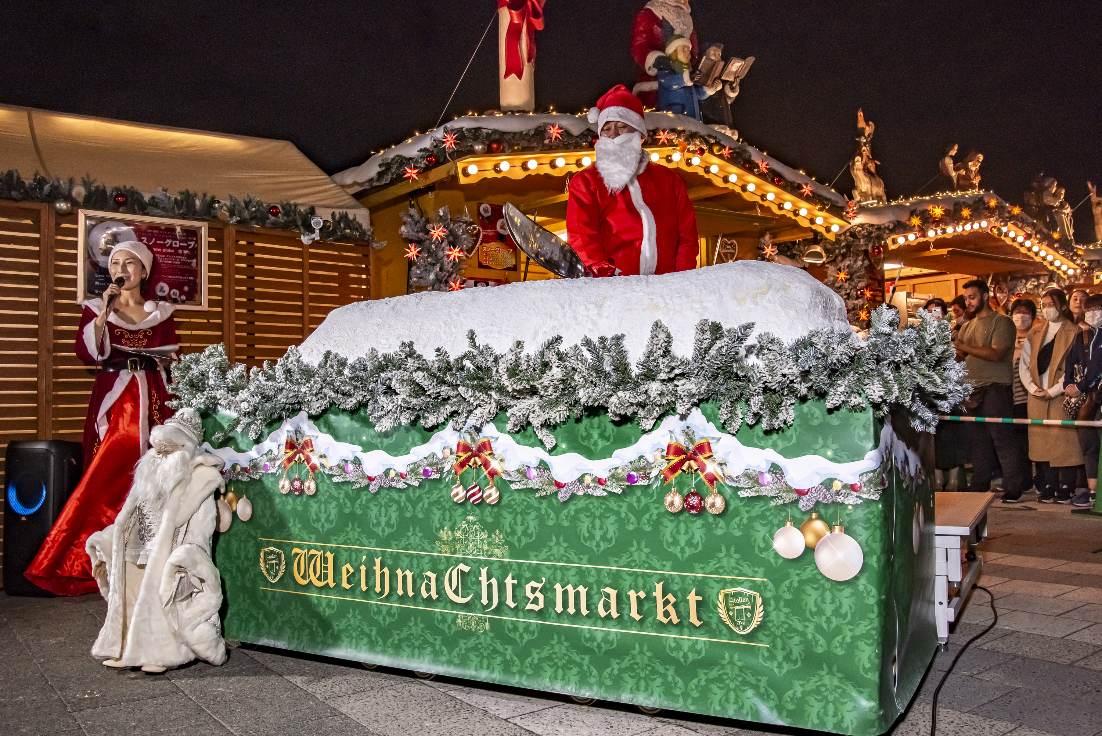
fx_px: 735
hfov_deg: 73.7
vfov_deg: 53.2
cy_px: 368
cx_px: 551
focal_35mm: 24
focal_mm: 24
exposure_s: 1/80
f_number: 6.3
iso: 640
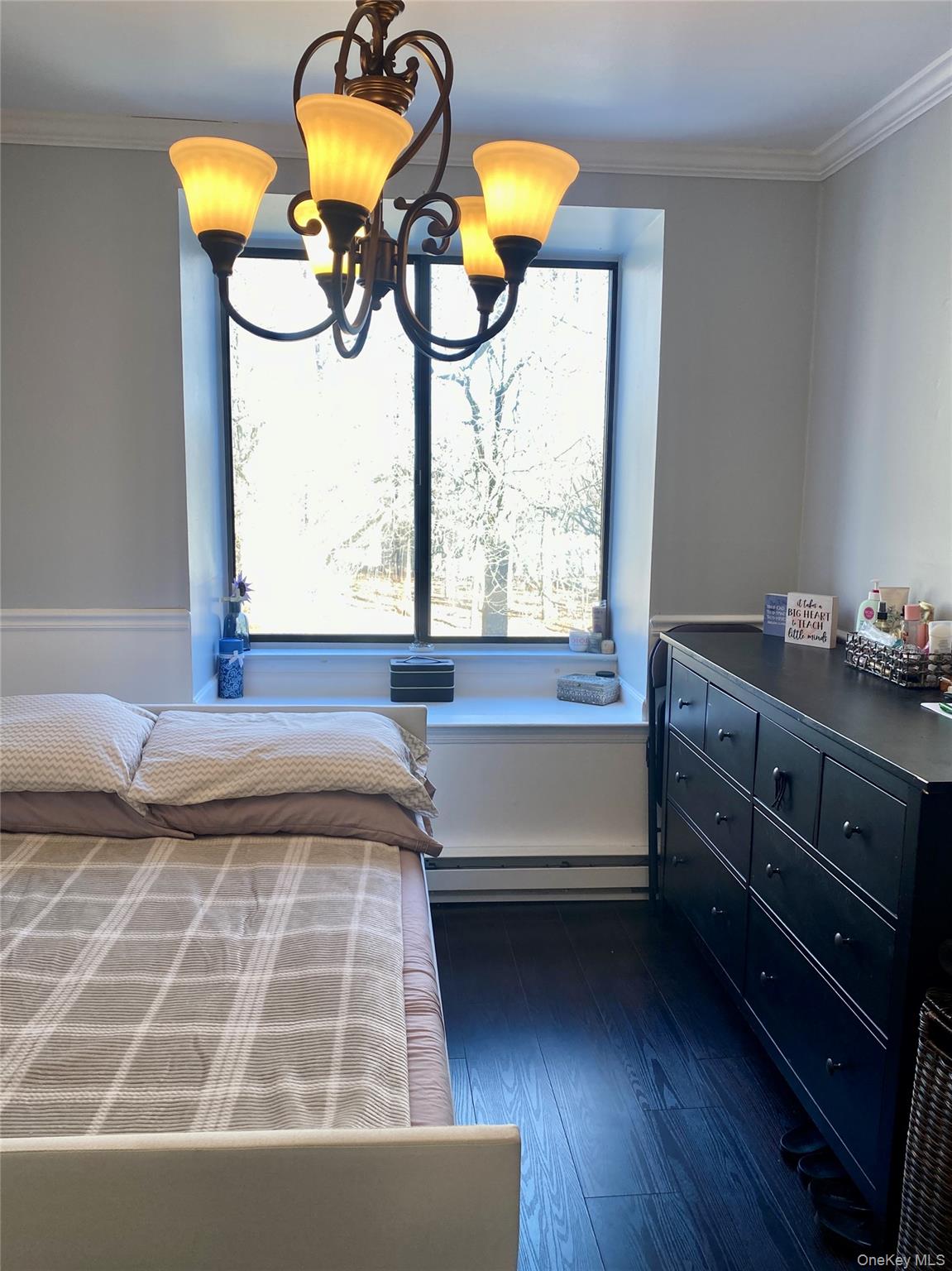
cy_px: 636
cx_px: 476
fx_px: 954
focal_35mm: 26
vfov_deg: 67.3
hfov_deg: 53.0
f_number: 1.8
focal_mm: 4.25
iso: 32
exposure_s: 1/120
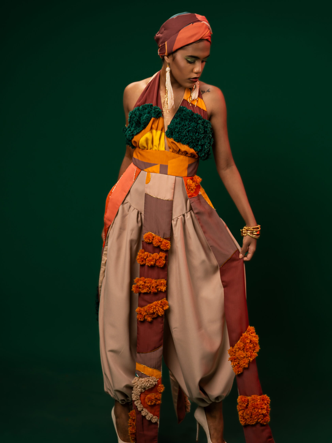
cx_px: 167
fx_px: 864
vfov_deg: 28.7
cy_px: 228
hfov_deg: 21.8
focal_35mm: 68
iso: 100
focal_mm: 41
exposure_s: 1/100
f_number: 5.6
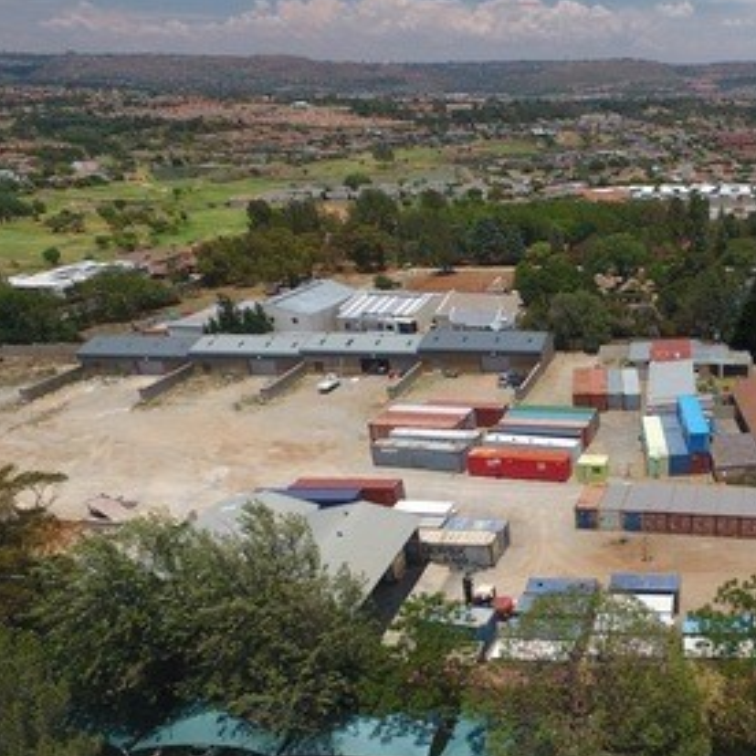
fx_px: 791
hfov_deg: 46.5
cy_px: 445
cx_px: 668
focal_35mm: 32
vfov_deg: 50.8
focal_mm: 3.61
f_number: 2.8
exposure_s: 1/462
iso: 100
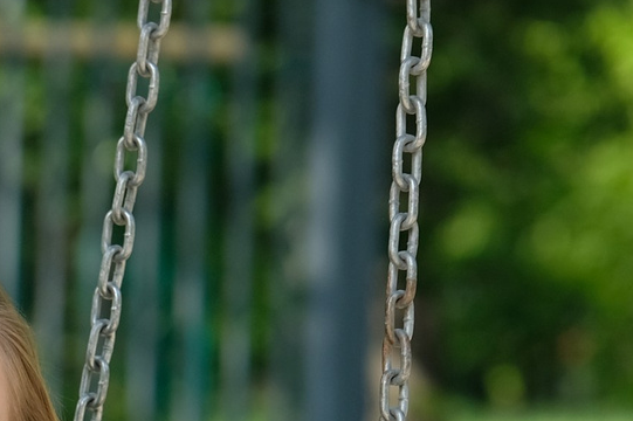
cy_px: 781
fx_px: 9401
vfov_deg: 2.6
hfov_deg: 3.8
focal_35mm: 535
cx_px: -696
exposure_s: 1/800
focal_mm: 75
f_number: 3.2
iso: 200
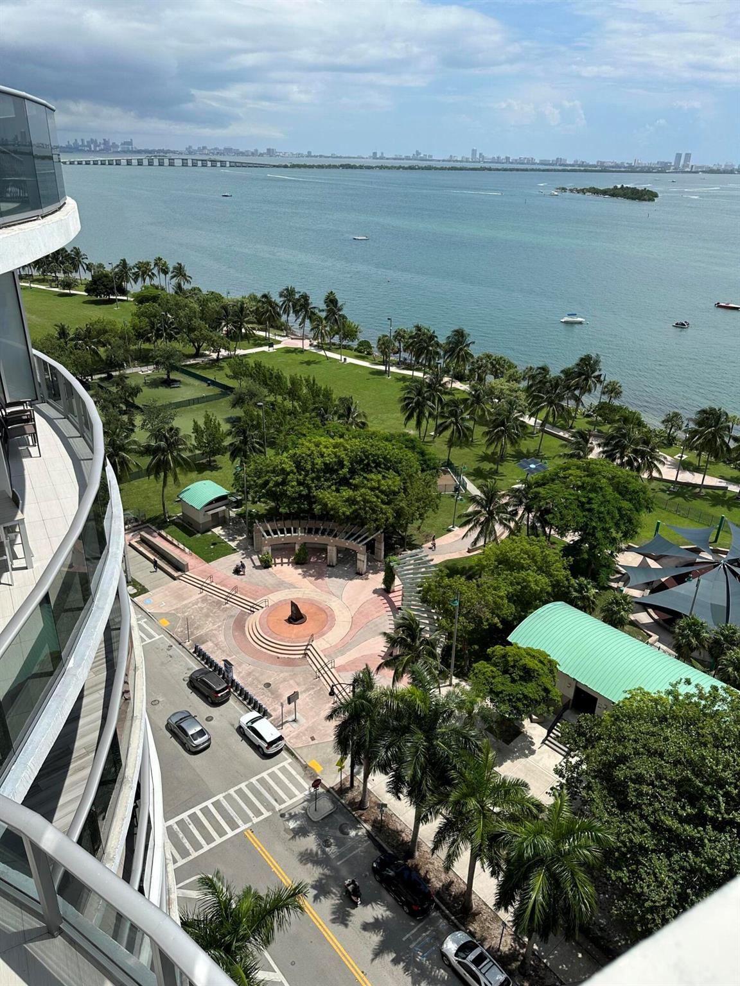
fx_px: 684
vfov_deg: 71.6
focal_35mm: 24
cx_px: 370
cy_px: 493
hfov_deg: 56.8
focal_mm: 6.86
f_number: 1.78
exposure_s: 1/7576
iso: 80
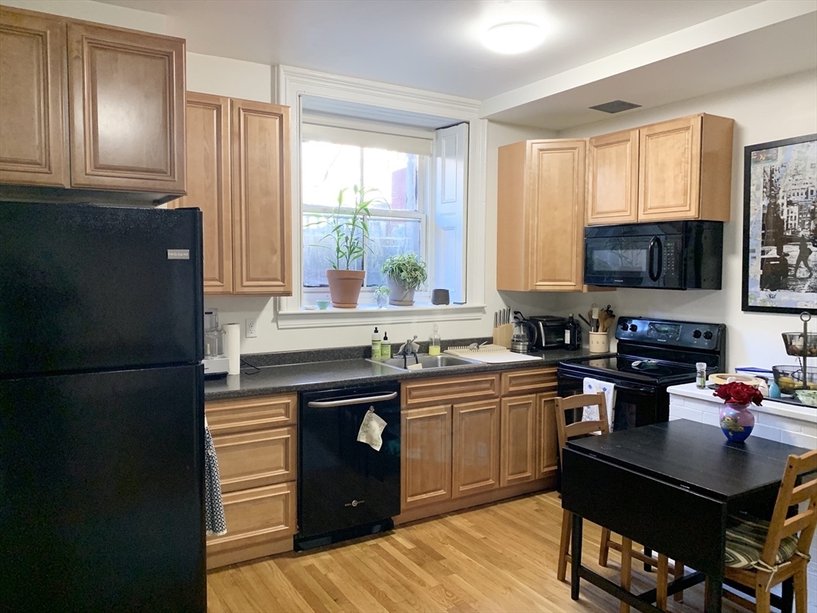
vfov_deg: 53.1
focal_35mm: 26
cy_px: 306
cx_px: 408
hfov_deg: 67.3
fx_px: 614
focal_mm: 4.25
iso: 320
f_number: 1.8
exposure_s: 1/60
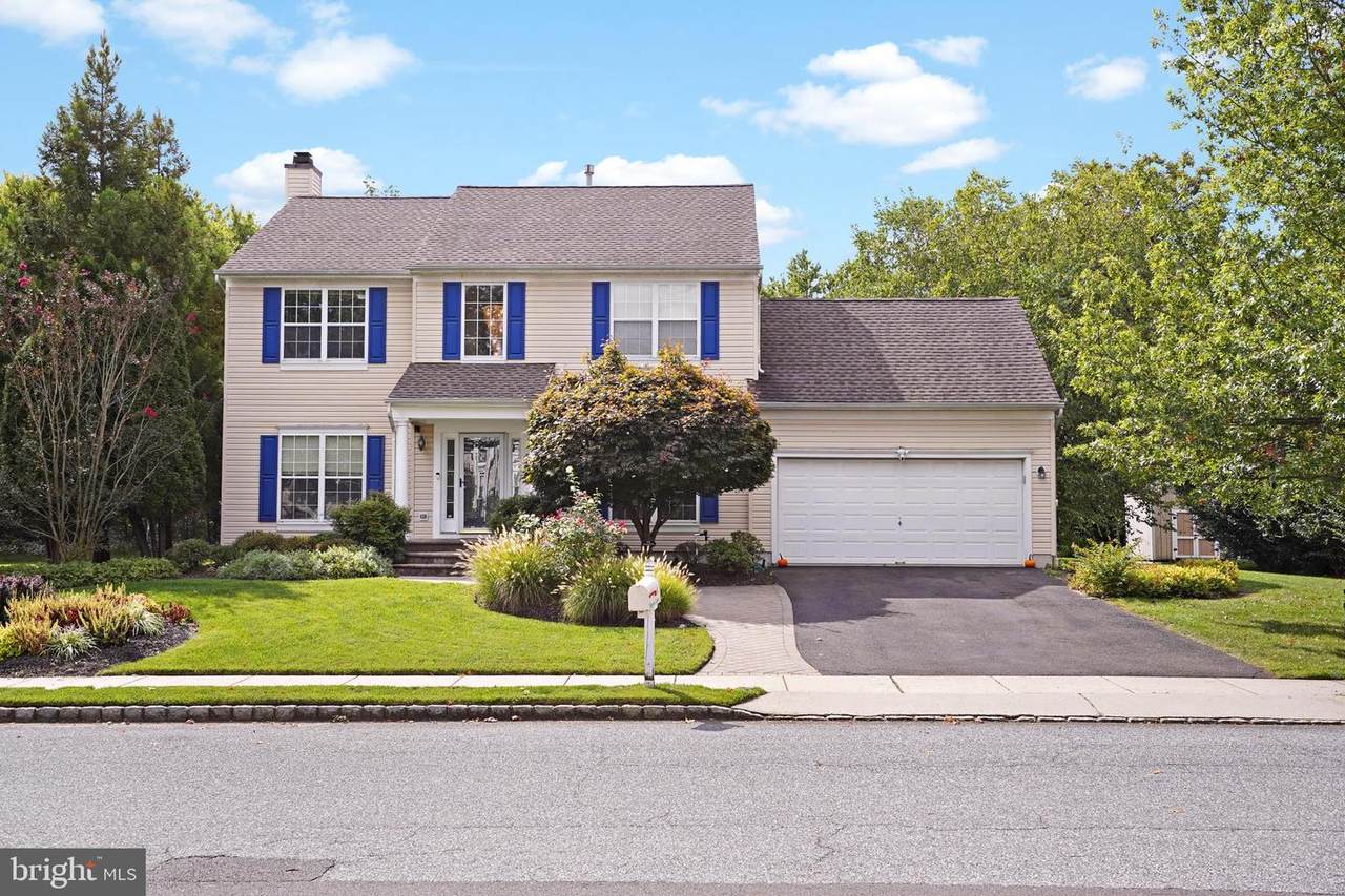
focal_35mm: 35
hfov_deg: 54.4
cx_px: 672
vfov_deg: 37.8
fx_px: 1307
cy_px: 448
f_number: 8
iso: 800
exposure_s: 1/1667
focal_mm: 35
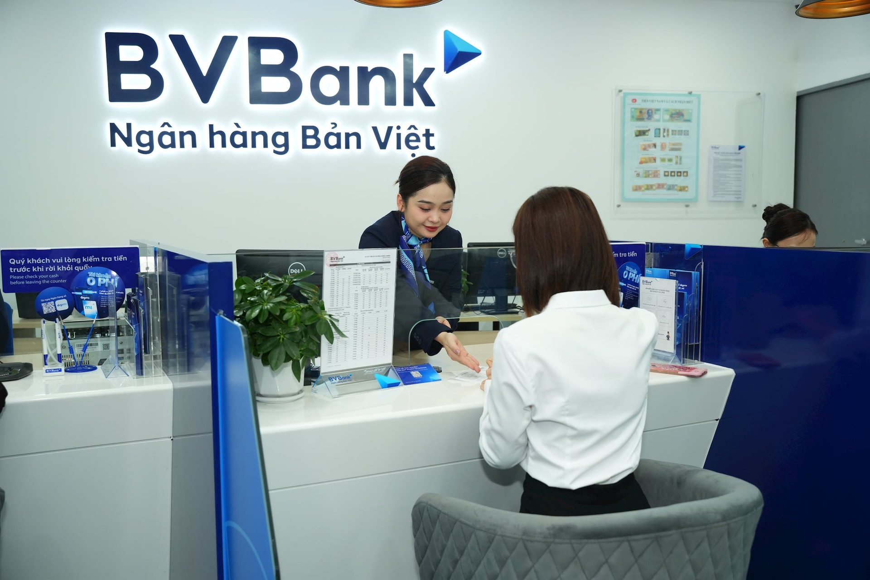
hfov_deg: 56.6
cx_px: 435
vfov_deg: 39.5
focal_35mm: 33
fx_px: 807
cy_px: 290
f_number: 4
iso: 800
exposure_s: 1/160
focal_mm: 33.4
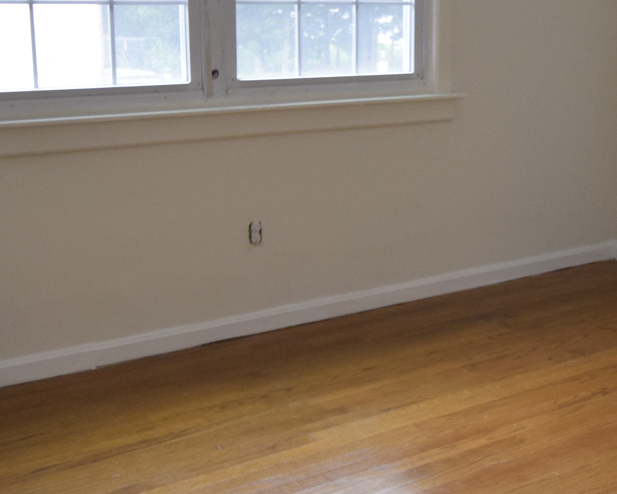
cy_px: 167
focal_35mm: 53
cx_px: 458
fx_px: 968
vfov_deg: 28.4
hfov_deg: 34.7
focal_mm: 10
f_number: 4
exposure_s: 1/60
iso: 720
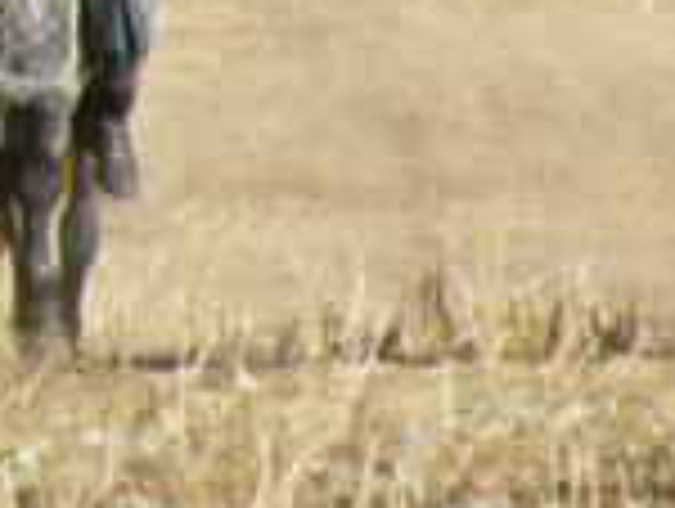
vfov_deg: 1.6
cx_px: -320
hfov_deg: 2.2
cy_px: -112
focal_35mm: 914
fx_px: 17851
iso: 64
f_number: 7.1
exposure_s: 1/230
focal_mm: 50.7
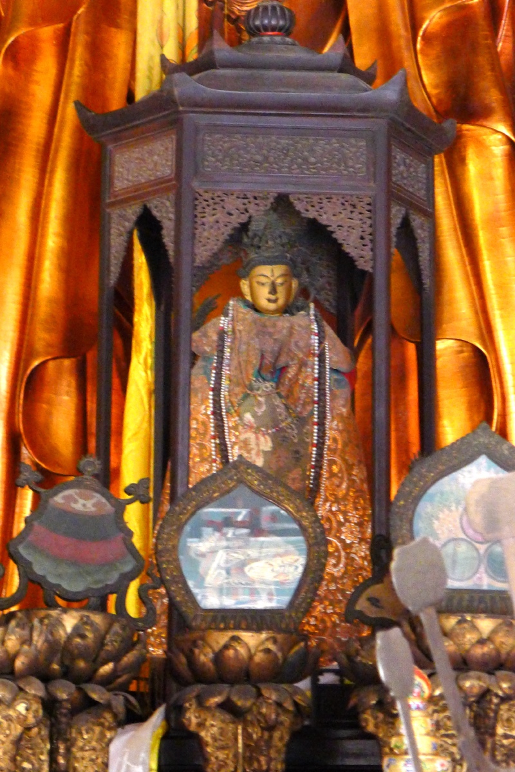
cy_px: 386
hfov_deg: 11.4
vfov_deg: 17.1
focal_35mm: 120
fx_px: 2573
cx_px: 258
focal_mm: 19.2
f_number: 3.3
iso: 1000
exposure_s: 1/8
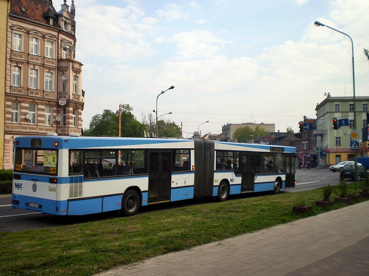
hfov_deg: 44.8
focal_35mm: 42
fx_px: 448
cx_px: 184
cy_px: 138
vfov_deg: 34.3
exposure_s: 1/500
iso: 64
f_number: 3.5
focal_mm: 7.4
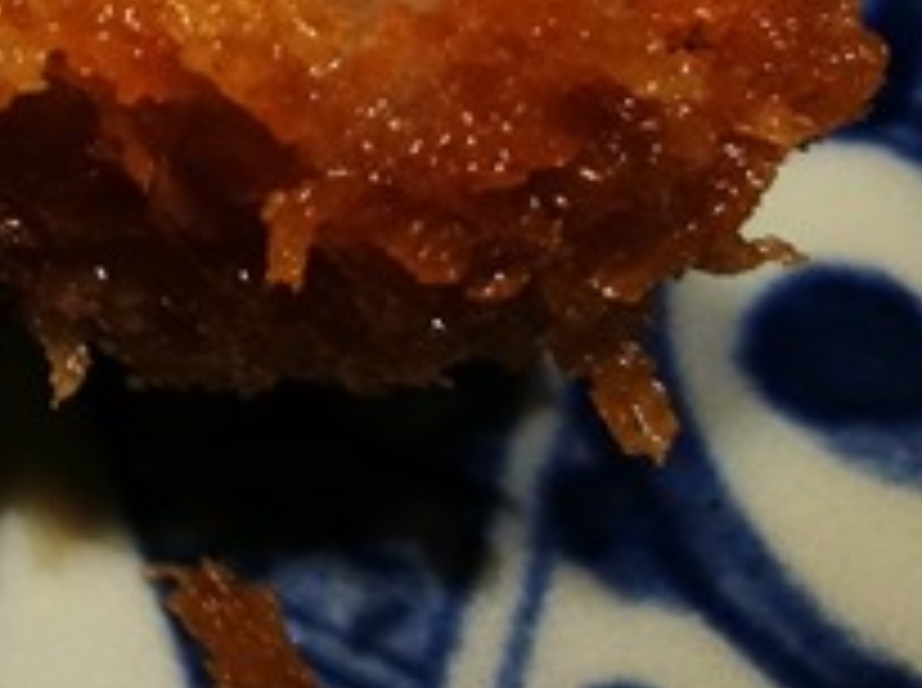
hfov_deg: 18.3
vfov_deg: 14.2
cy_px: -445
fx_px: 2526
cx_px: -481
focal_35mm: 95
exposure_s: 1/30
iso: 160
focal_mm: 4.5
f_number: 4
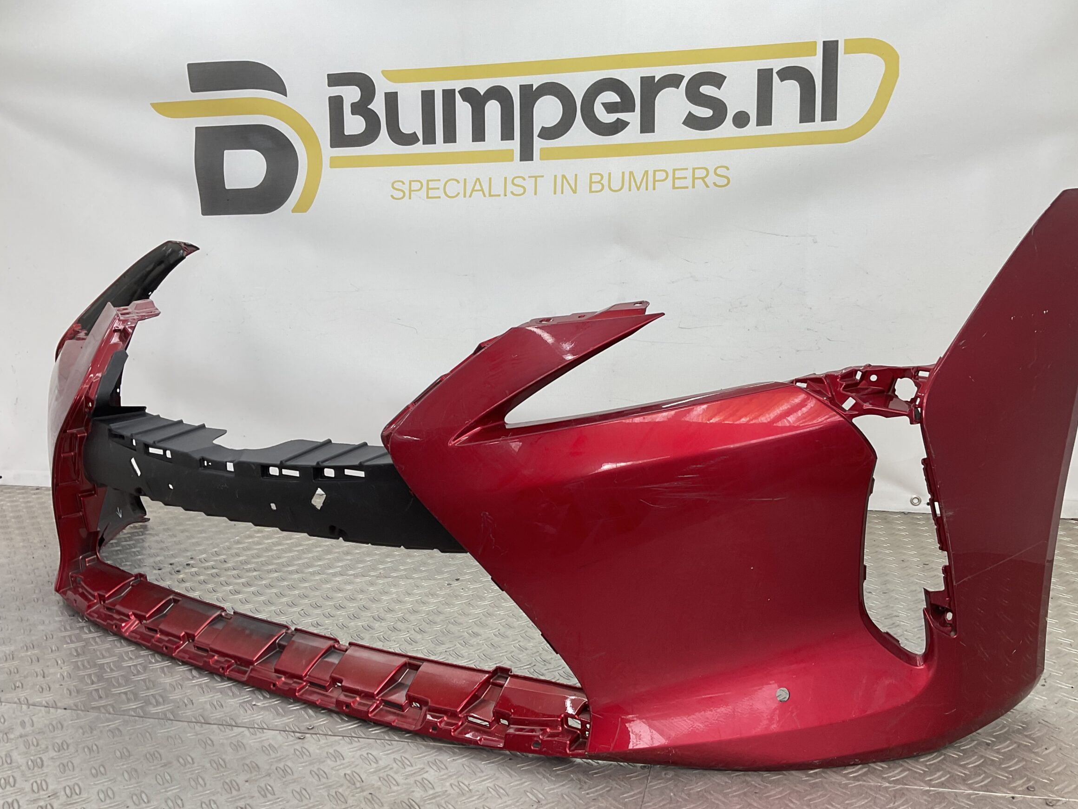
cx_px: 561
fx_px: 997
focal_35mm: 32
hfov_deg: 56.8
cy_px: 438
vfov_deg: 44.1
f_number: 1.8
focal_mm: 3
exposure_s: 1/100
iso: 16
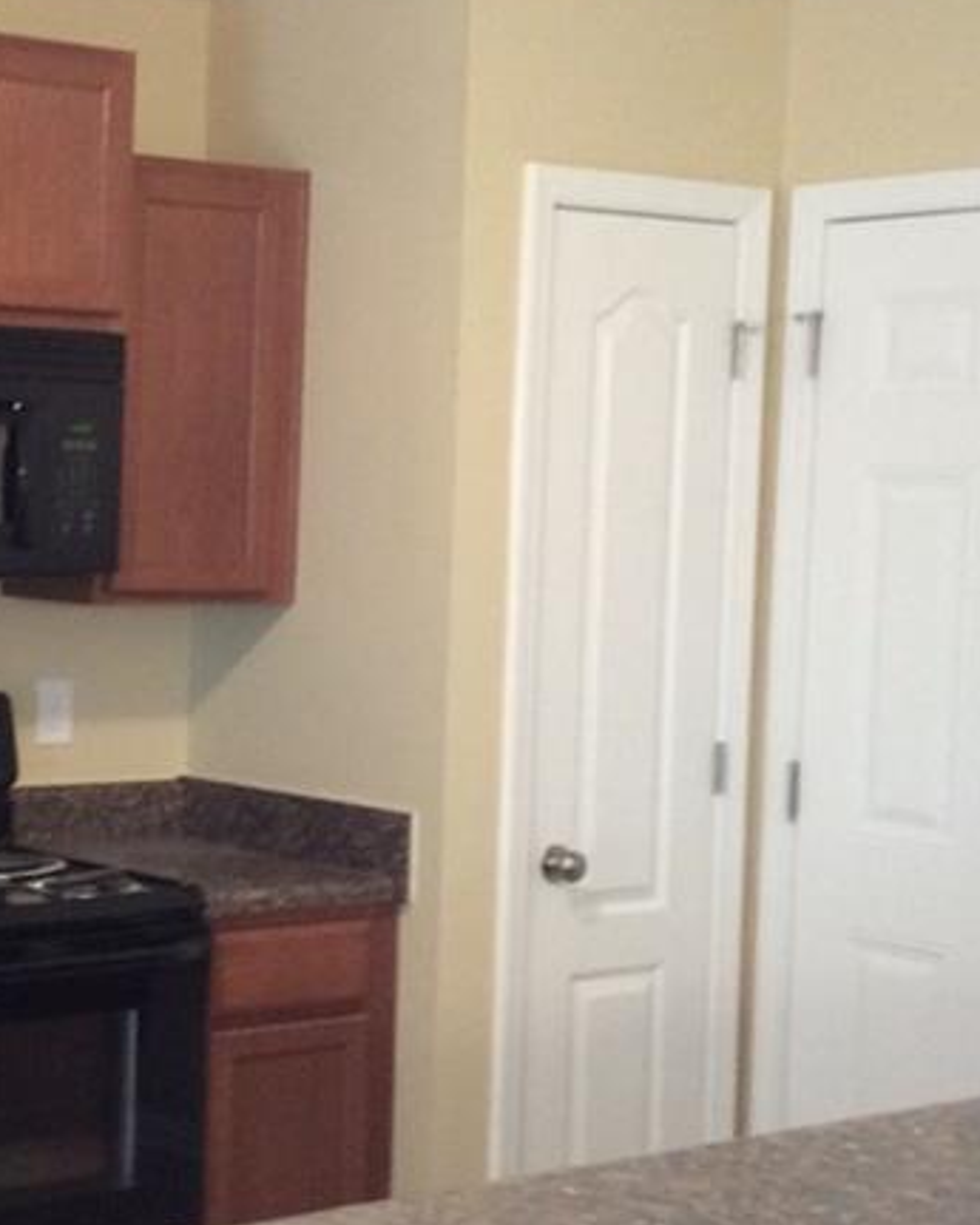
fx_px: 2682
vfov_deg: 25.7
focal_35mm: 74
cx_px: 74
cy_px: 685
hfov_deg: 20.2
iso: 160
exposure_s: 1/24
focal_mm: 3.3
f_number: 2.4
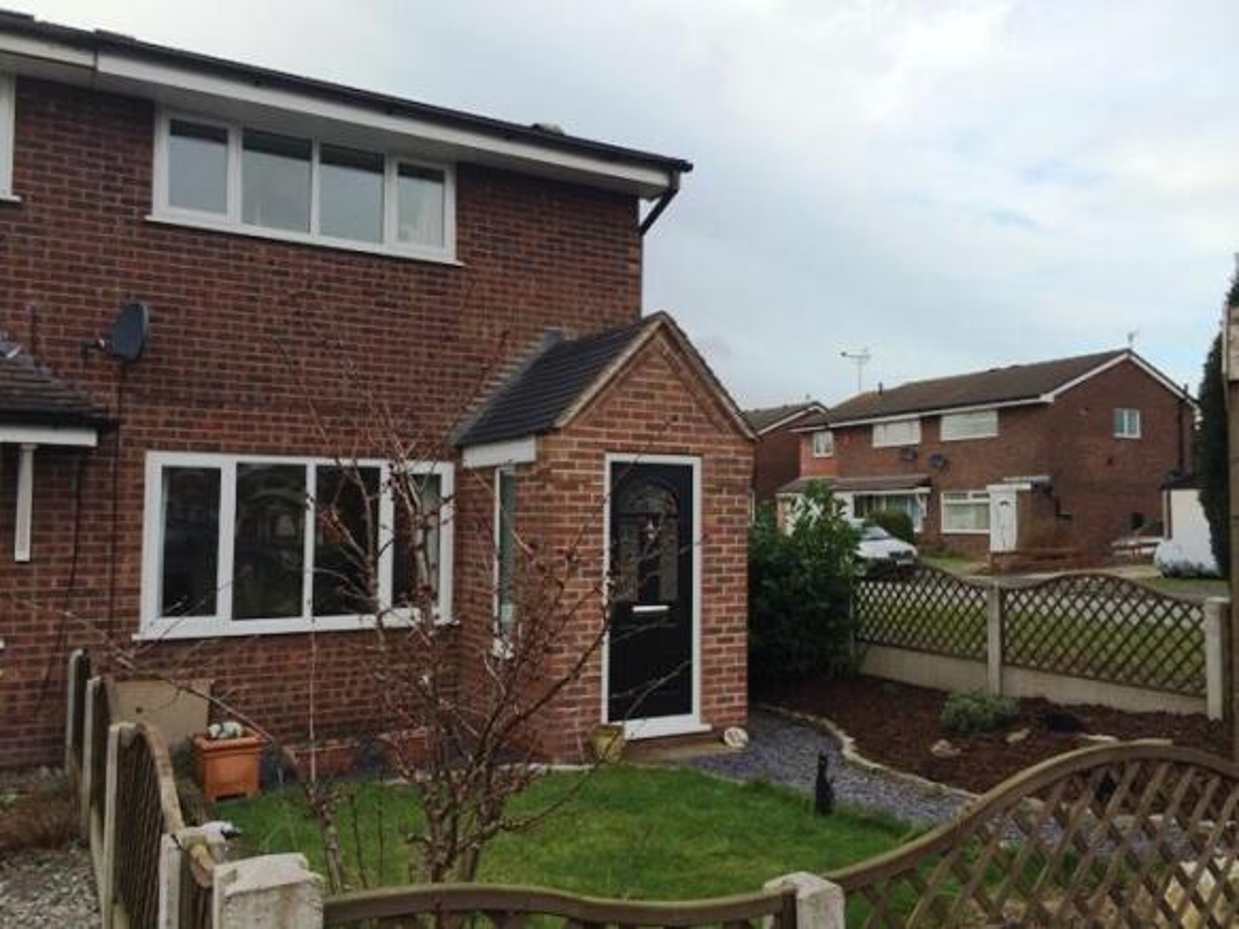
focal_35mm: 29
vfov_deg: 48.2
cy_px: 464
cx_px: 620
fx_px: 1038
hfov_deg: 61.7
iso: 32
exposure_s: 1/733
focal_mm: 4.15
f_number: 2.2
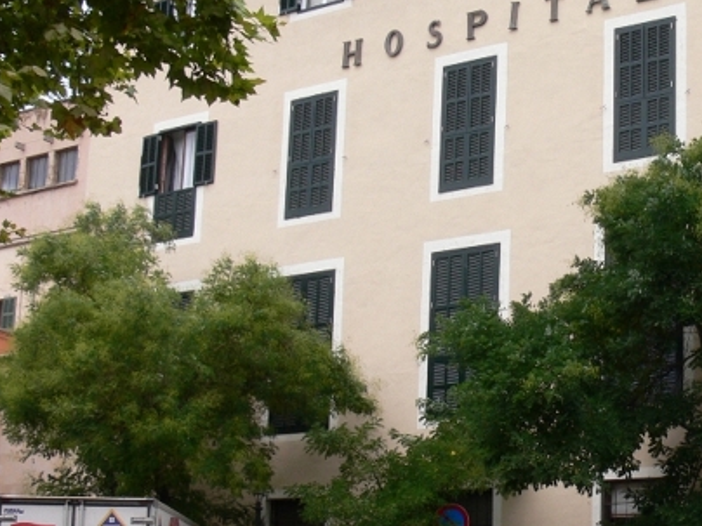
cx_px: 672
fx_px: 1582
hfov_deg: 24.1
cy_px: 322
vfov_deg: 18.9
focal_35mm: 78
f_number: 5.6
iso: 80
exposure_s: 1/250
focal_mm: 7.4
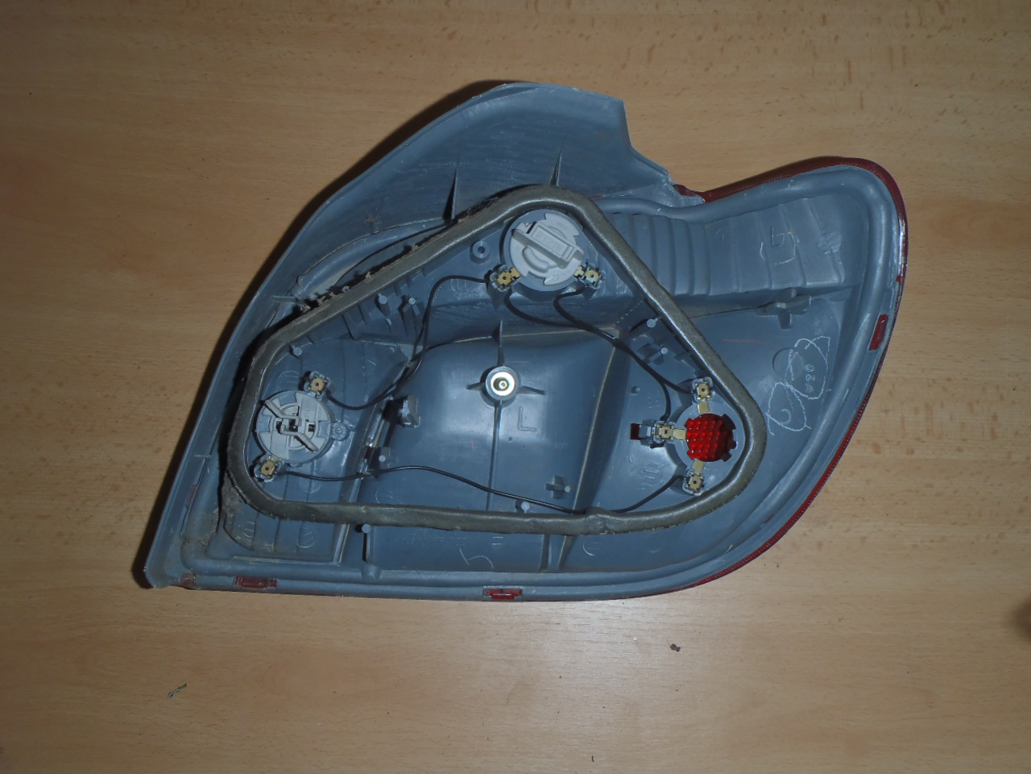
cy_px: 387
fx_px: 834
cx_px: 516
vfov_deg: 49.7
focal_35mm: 28
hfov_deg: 63.4
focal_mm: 5
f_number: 3.9
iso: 100
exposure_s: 1/30
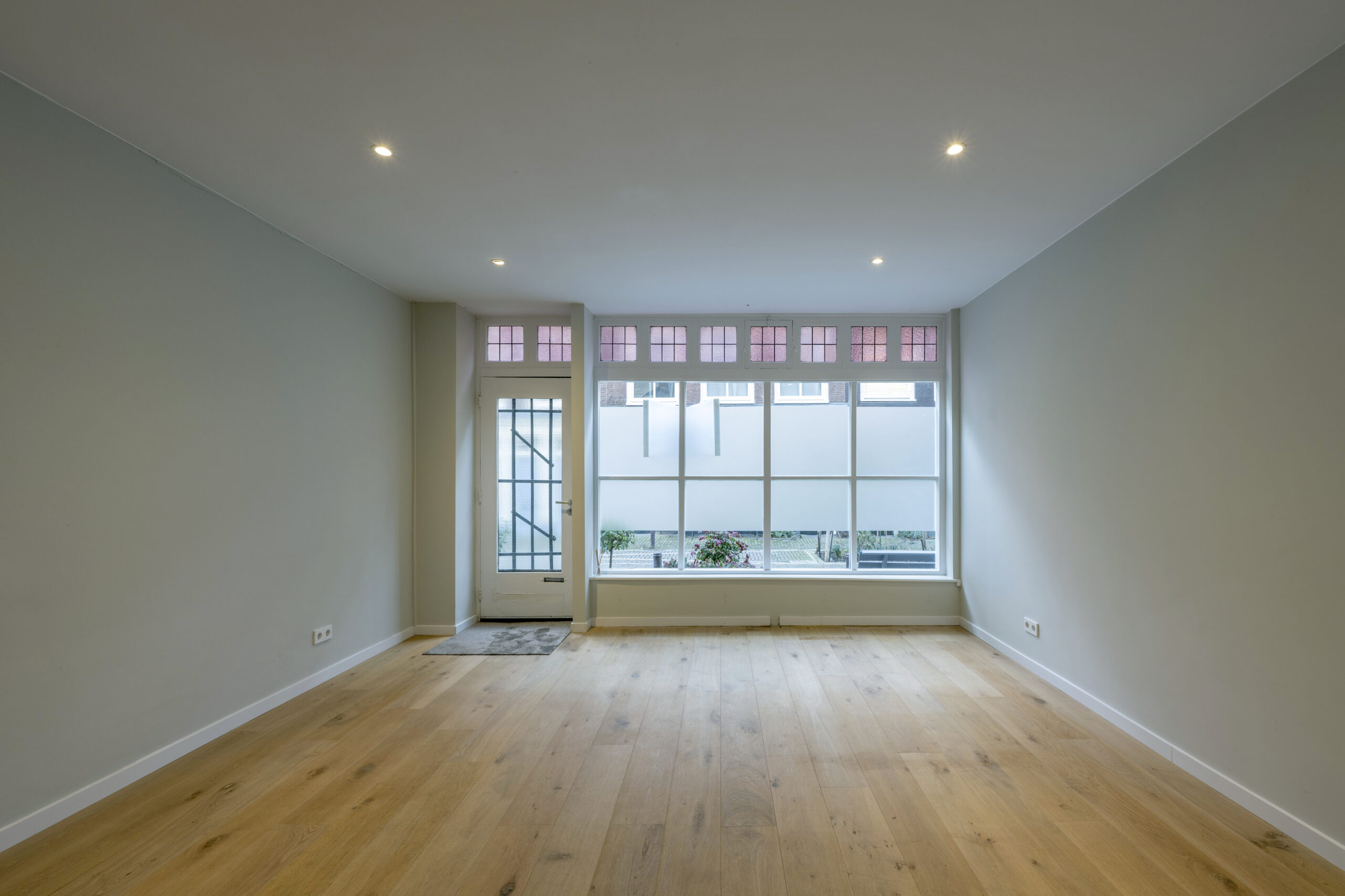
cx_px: 672
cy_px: 448
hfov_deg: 104.3
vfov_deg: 81.2
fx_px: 523
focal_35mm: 14
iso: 100
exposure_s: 1/5
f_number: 9
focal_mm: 14
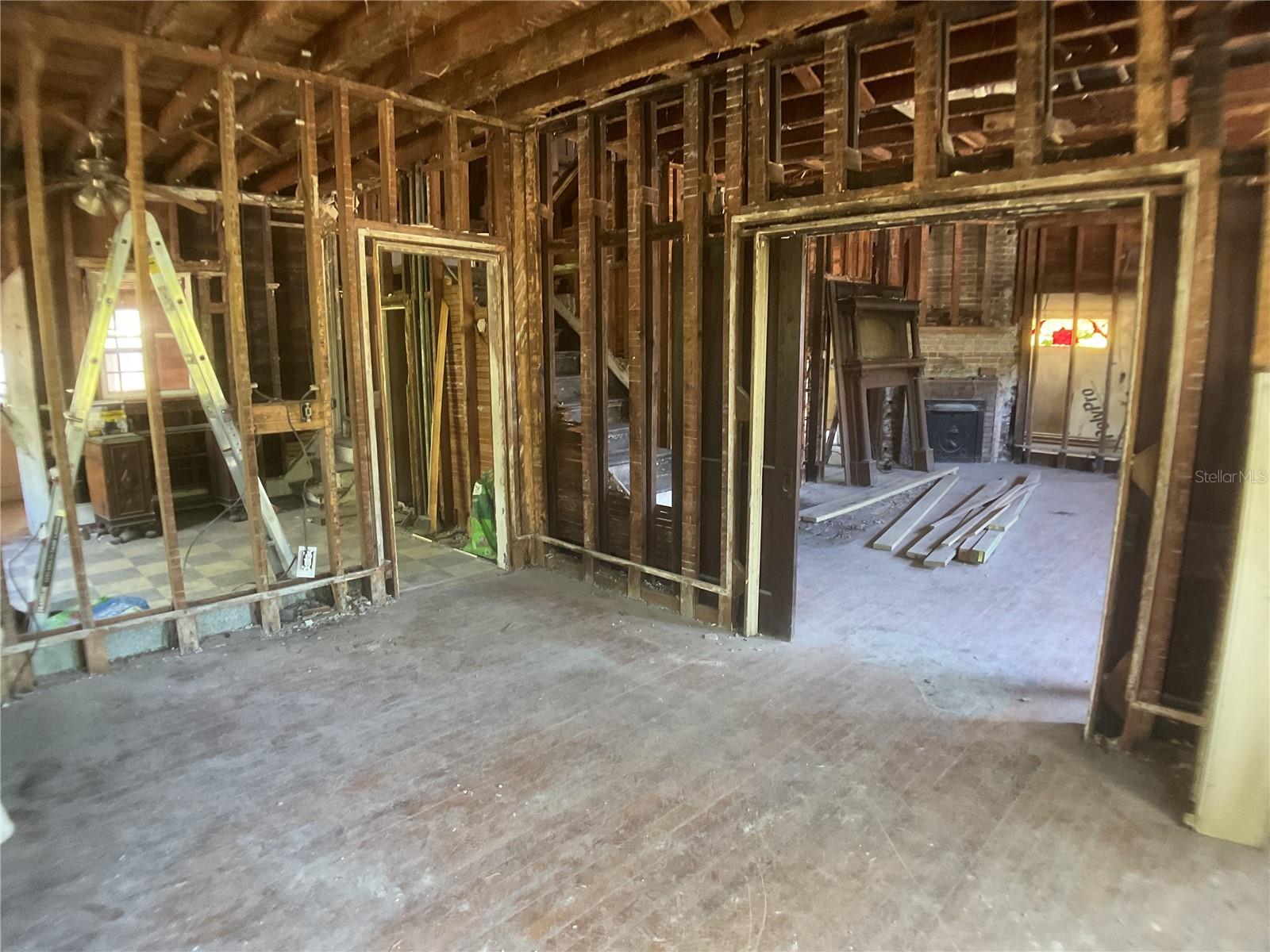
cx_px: 635
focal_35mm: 29
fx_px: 1064
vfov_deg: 48.2
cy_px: 476
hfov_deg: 61.7
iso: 320
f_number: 1.8
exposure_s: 1/30
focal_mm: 3
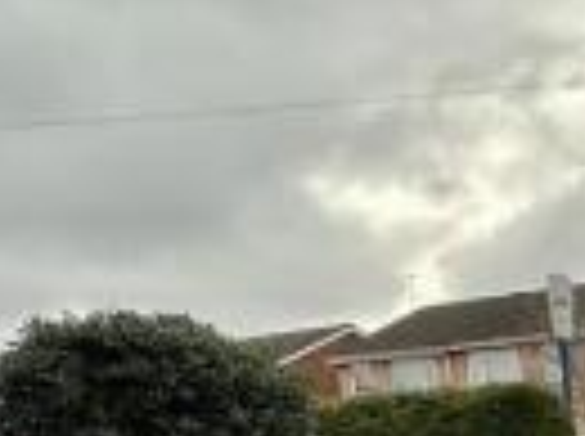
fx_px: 1063
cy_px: 681
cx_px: 911
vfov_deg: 19.7
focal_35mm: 63
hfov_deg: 23.5
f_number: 2.2
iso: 40
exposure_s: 1/337
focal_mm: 2.22
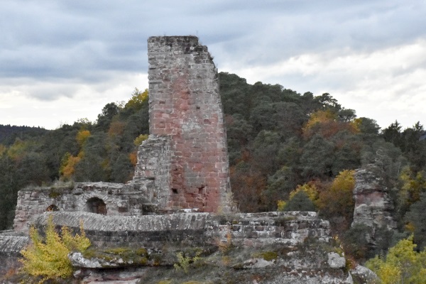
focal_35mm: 99
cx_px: 213
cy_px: 142
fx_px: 1171
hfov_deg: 20.6
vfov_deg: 13.8
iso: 11400
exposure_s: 1/8000
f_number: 10
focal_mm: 66
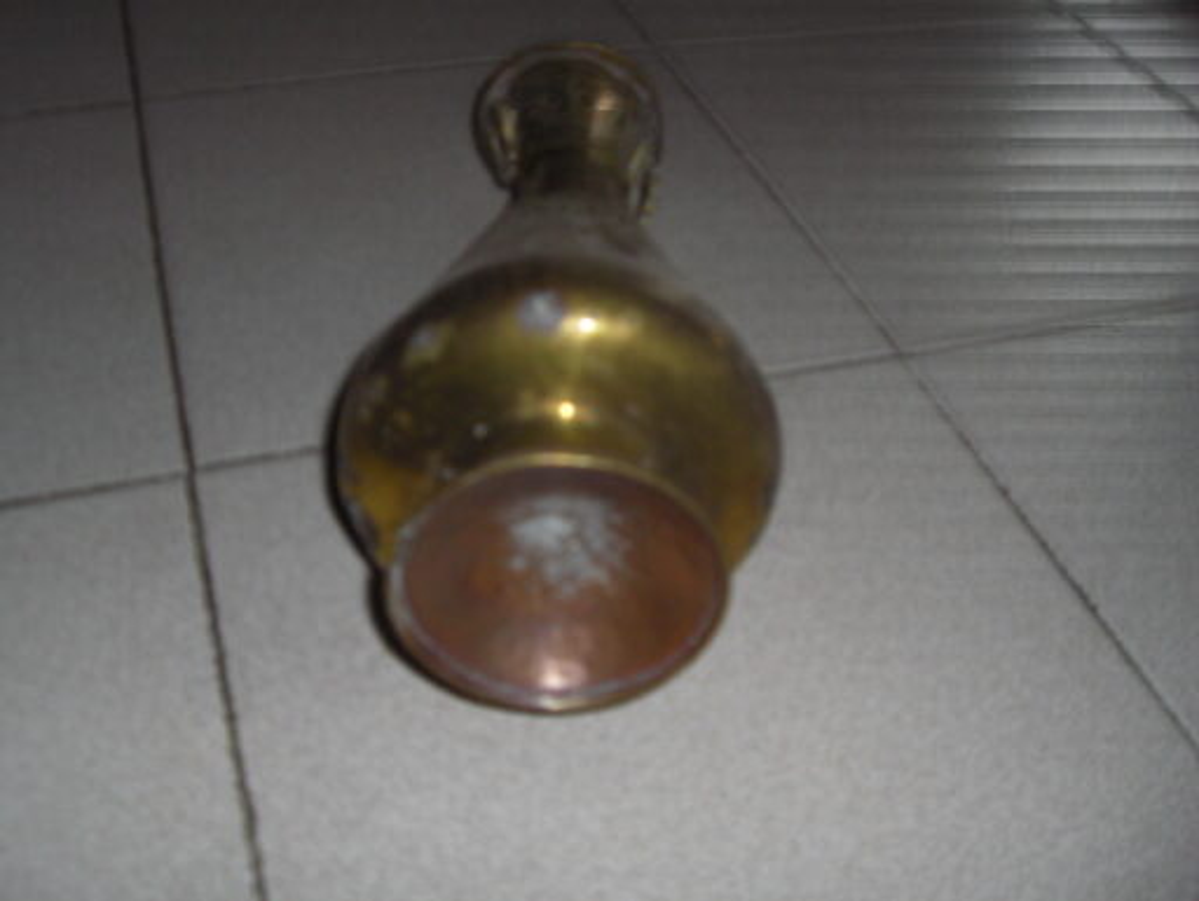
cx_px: 600
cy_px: 450
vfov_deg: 37.8
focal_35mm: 38
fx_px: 1317
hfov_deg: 48.9
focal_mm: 6.2
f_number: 2.7
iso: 200
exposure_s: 1/30
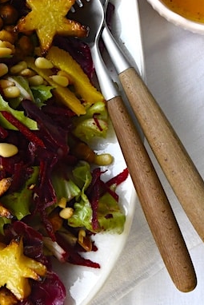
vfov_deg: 20.4
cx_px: 18
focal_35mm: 99
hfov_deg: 13.7
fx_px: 841
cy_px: 66
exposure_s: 1/60
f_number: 11
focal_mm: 24
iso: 3200
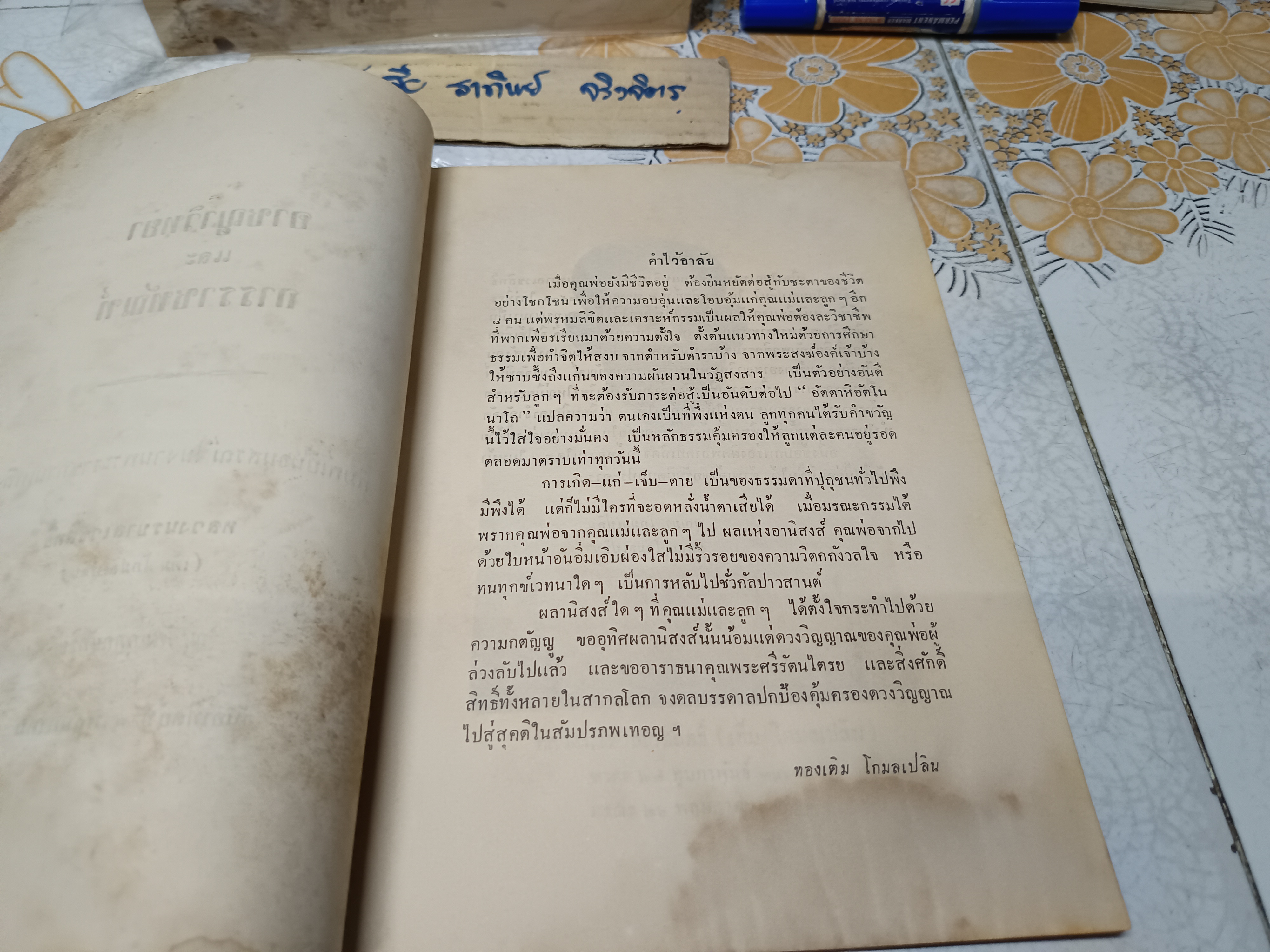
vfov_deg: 56.8
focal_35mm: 24
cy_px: 476
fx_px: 881
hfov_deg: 71.6
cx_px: 635
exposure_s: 1/33.3
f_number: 1.7
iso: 862
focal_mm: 5.31
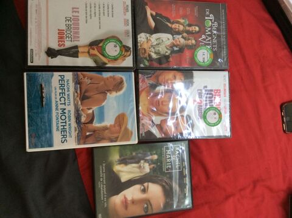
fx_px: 270
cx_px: 146
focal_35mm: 32
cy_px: 109
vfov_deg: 44.1
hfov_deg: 56.9
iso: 80
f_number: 2.4
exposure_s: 1/25
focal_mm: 3.3
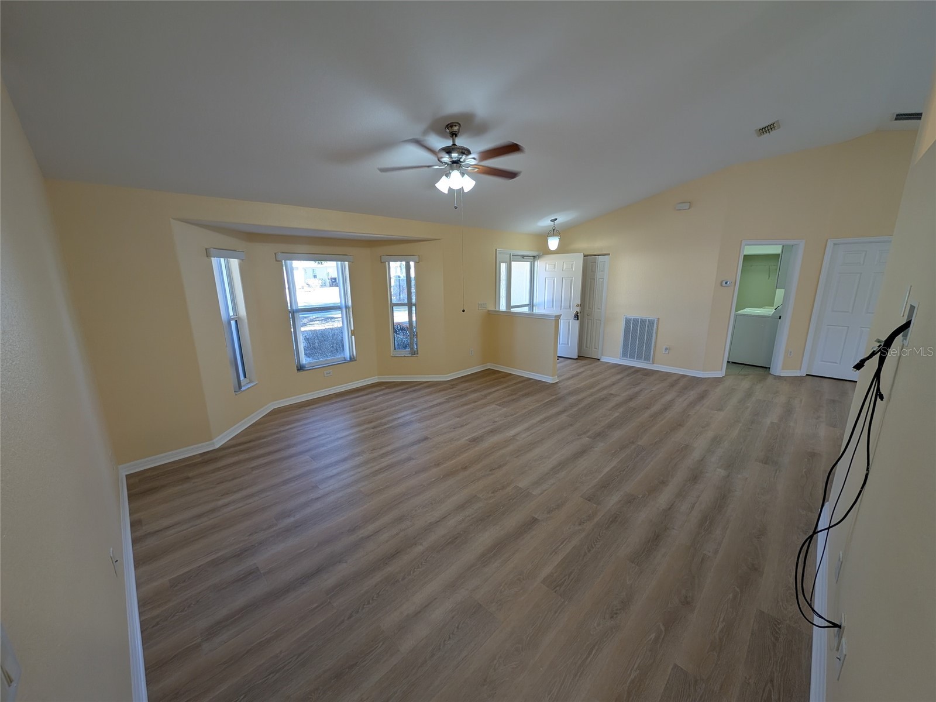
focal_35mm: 12
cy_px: 351
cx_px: 468
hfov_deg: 110.5
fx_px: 324
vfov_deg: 94.5
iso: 43
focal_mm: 2.23
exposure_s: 1/60
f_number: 1.95
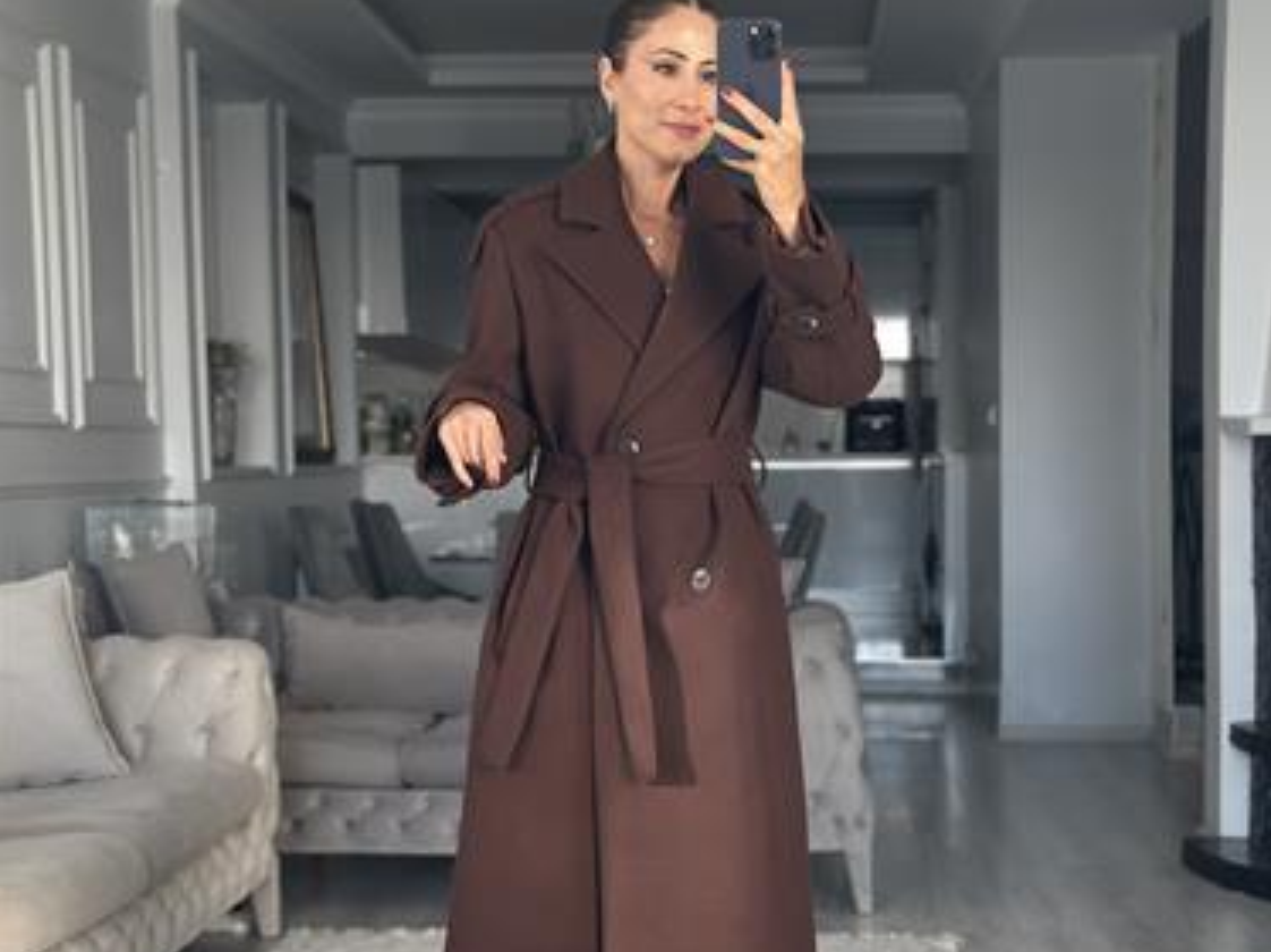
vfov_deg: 22.5
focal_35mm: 65
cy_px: 605
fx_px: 2385
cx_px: 639
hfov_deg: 29.8
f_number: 1.78
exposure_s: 1/172
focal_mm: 6.86
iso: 100
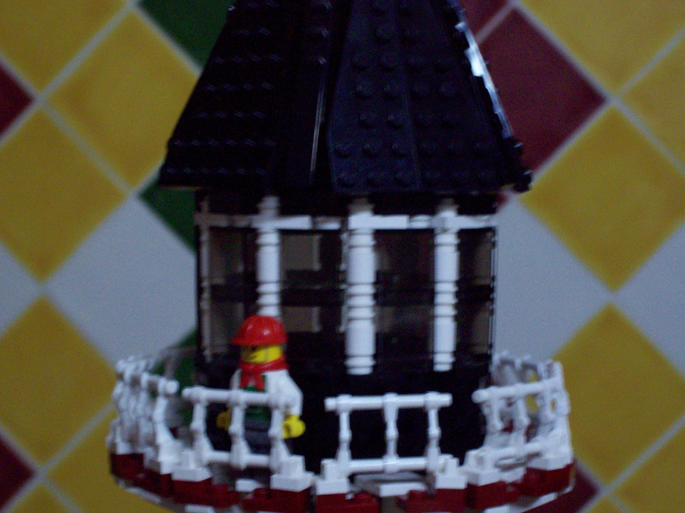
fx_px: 1879
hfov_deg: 20.7
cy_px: 274
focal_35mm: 95
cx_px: 313
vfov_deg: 15.6
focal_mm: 14.3
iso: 160
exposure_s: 1/8
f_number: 4.3
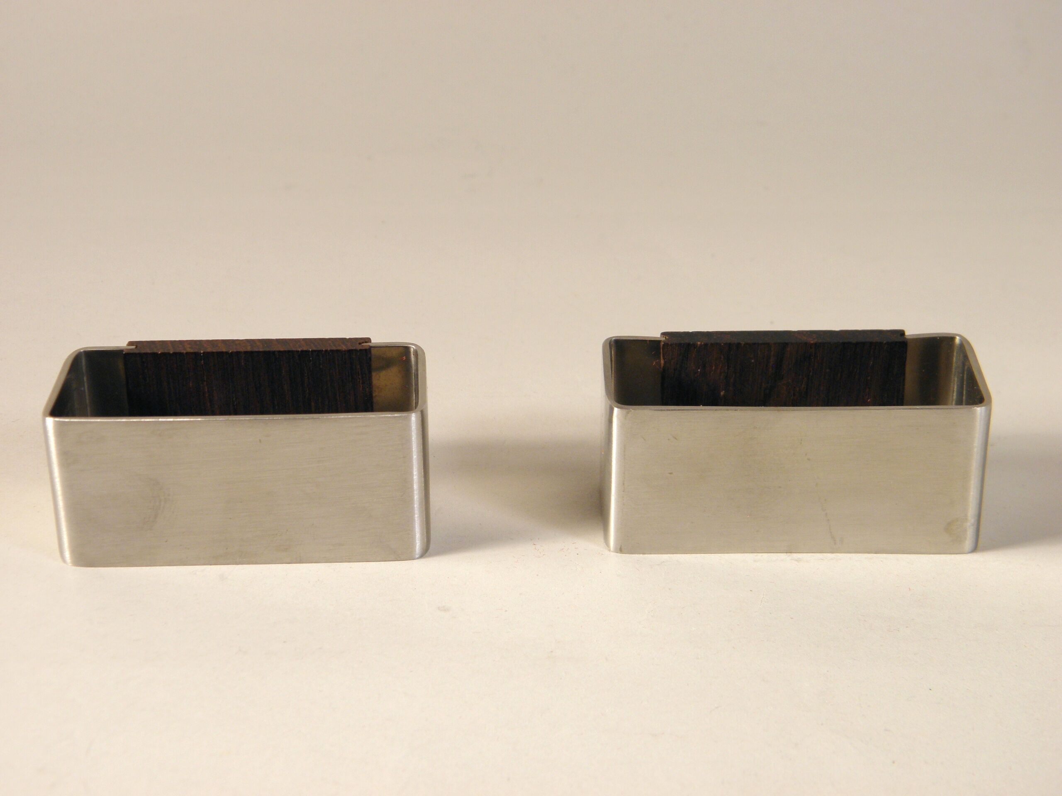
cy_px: 398
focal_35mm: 68
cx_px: 531
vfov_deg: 21.6
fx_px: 2086
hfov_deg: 28.6
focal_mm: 12.2
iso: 100
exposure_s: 1/60
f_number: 4.3
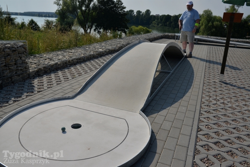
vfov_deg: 46.4
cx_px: 125
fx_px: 195
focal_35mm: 28
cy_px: 84
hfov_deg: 65.5
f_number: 10
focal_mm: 28
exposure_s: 1/1000
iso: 100
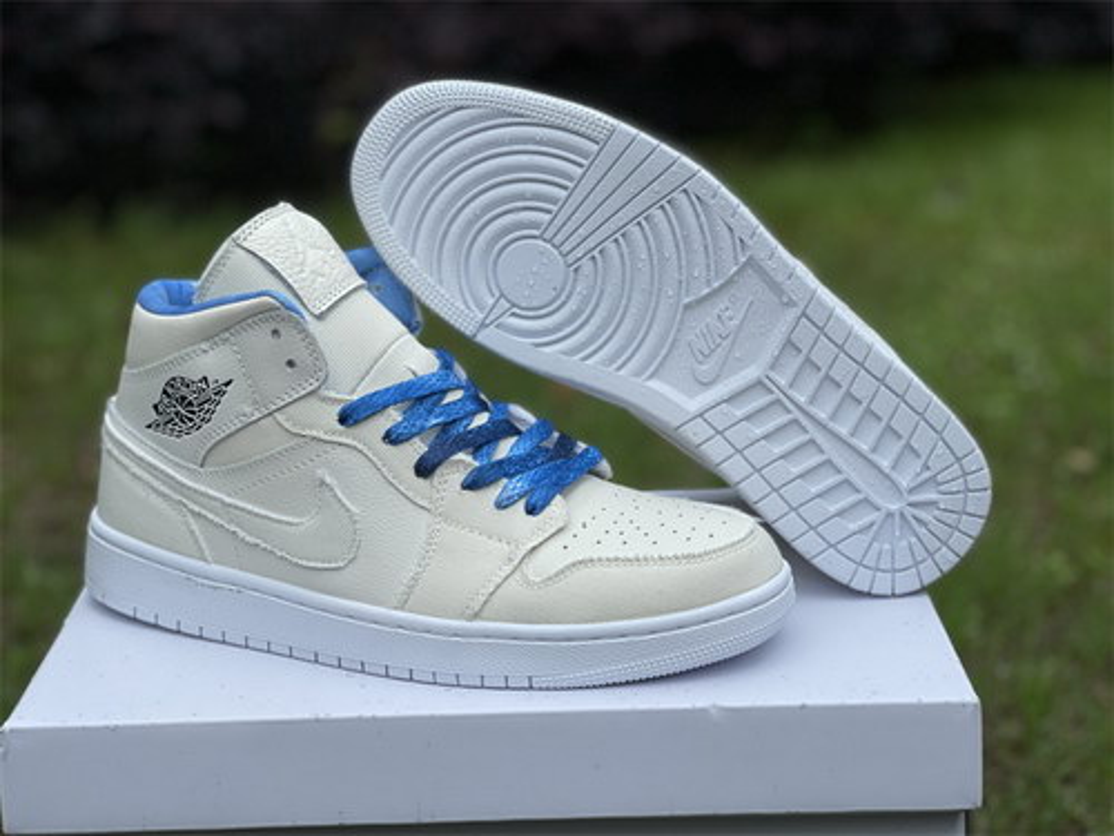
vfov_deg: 22.9
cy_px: 418
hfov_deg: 30.3
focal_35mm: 64
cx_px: 557
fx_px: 2060
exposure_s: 1/346
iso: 32
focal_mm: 7.5
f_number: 2.2
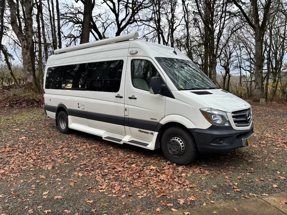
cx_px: 144
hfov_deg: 67.3
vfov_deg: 53.1
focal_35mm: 26
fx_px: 216
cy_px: 108
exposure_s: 1/121
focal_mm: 5.96
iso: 80
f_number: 1.6
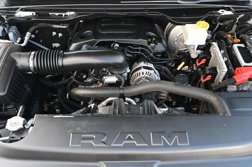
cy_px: 84
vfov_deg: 42.6
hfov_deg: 60.7
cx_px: 126
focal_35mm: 31
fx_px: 215
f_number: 3.8
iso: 640
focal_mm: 20.5
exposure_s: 1/125
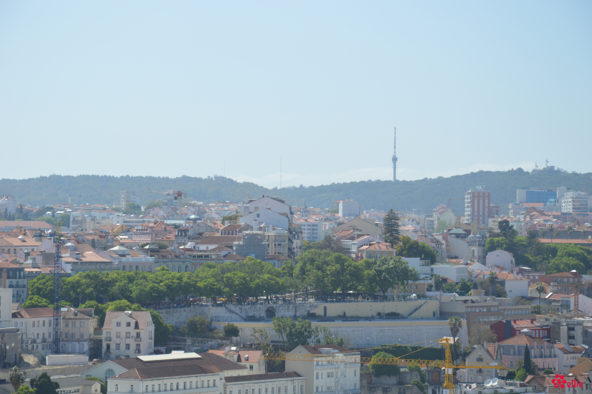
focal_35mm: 158
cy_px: 197
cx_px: 296
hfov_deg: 13.1
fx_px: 2588
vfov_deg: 8.7
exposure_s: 1/250
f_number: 8
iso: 100
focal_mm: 105
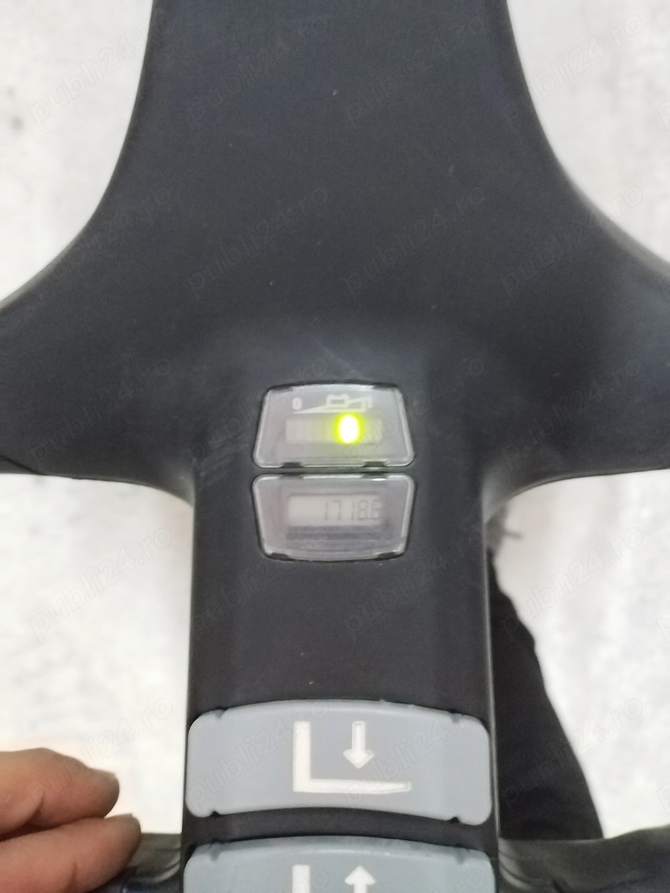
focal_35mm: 26
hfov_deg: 53.0
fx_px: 671
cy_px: 446
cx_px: 335
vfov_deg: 67.3
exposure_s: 1/11.1
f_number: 1.8
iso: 5545
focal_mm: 6.24
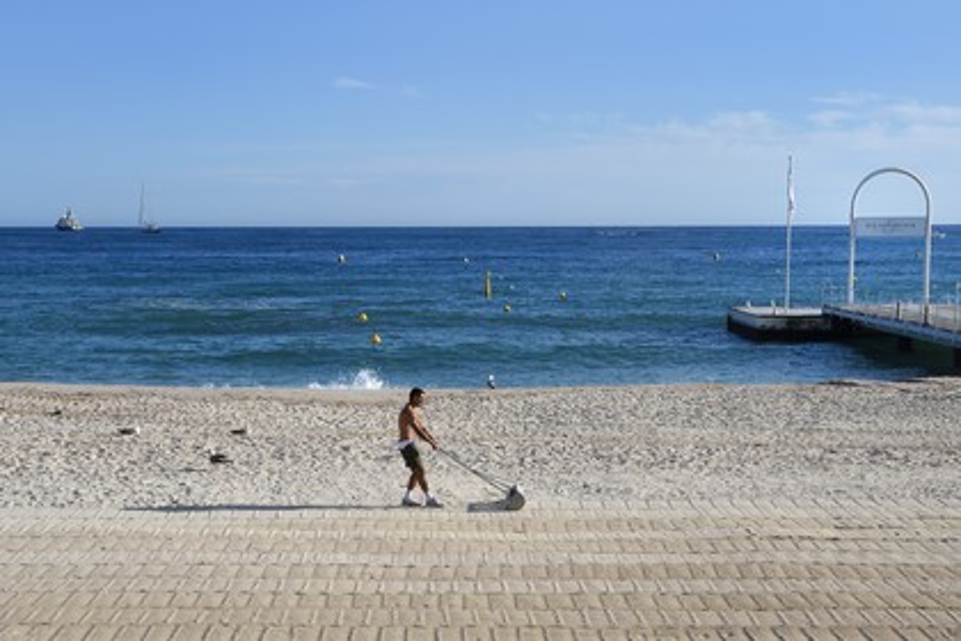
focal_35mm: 48
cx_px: 480
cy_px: 320
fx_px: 1281
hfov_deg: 41.1
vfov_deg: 28.1
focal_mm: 48
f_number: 14
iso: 200
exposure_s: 1/250
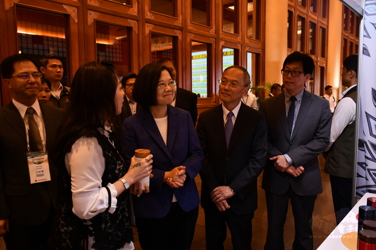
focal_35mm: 30
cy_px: 125
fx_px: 313
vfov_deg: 43.6
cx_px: 188
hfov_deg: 61.9
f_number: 3.5
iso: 640
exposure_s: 1/50
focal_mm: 20
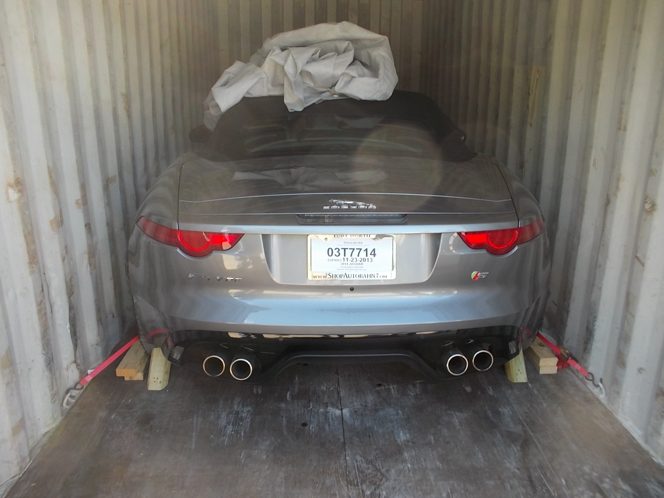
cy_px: 249
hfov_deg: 61.7
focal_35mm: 29
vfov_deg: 48.2
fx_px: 556
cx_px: 332
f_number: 3.3
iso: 80
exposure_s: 1/80
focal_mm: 4.1
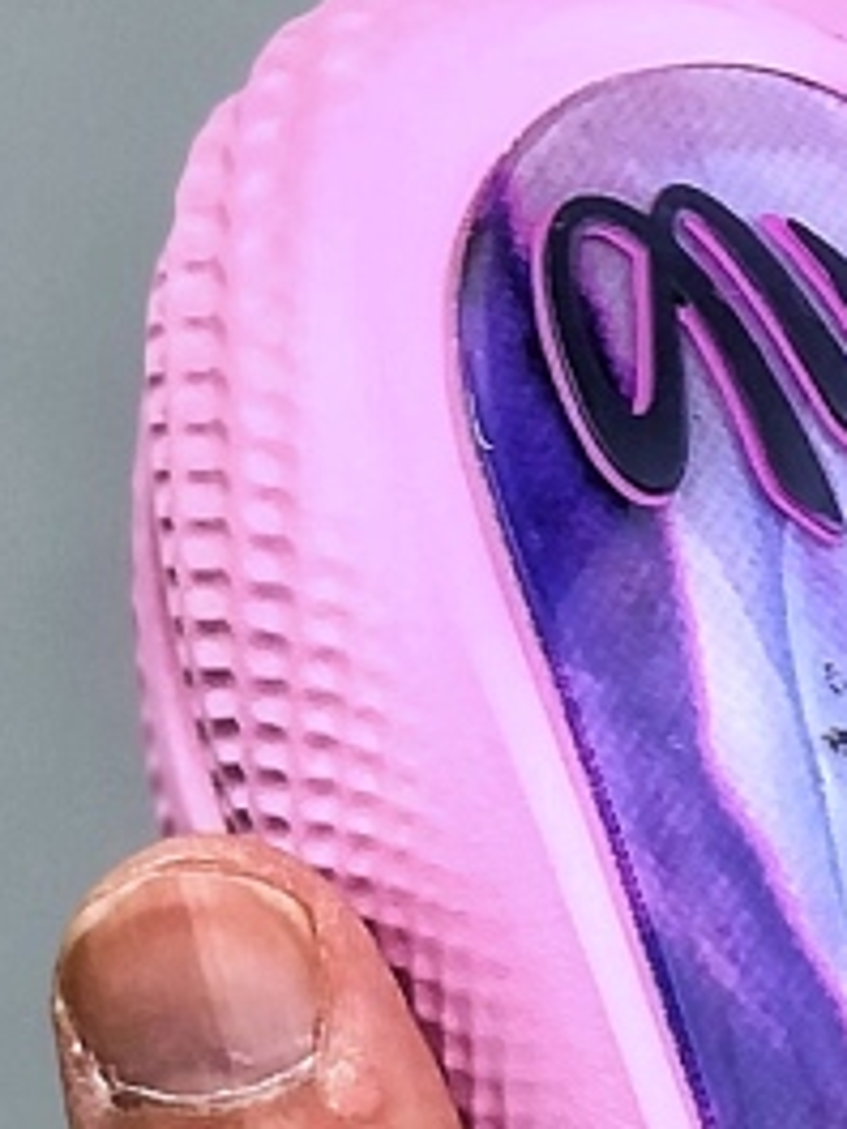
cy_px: 659
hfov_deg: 4.7
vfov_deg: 6.4
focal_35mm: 311
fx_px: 10146
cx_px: 1236
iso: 25
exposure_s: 1/50
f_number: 2.8
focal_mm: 6.6
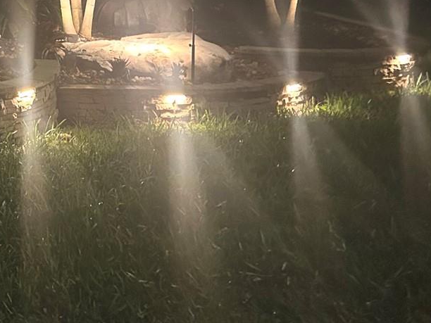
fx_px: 847
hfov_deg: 25.2
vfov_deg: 20.6
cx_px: -111
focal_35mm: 68
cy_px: -32
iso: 640
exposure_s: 1/30
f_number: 1.5
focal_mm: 5.7
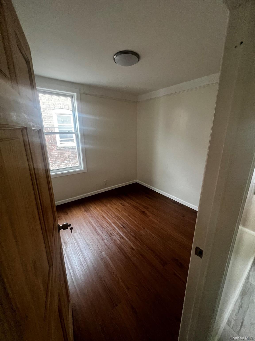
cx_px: 128
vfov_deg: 106.2
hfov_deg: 89.9
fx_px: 128
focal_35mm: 13
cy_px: 170
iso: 400
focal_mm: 1.57
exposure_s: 1/60
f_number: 1.8
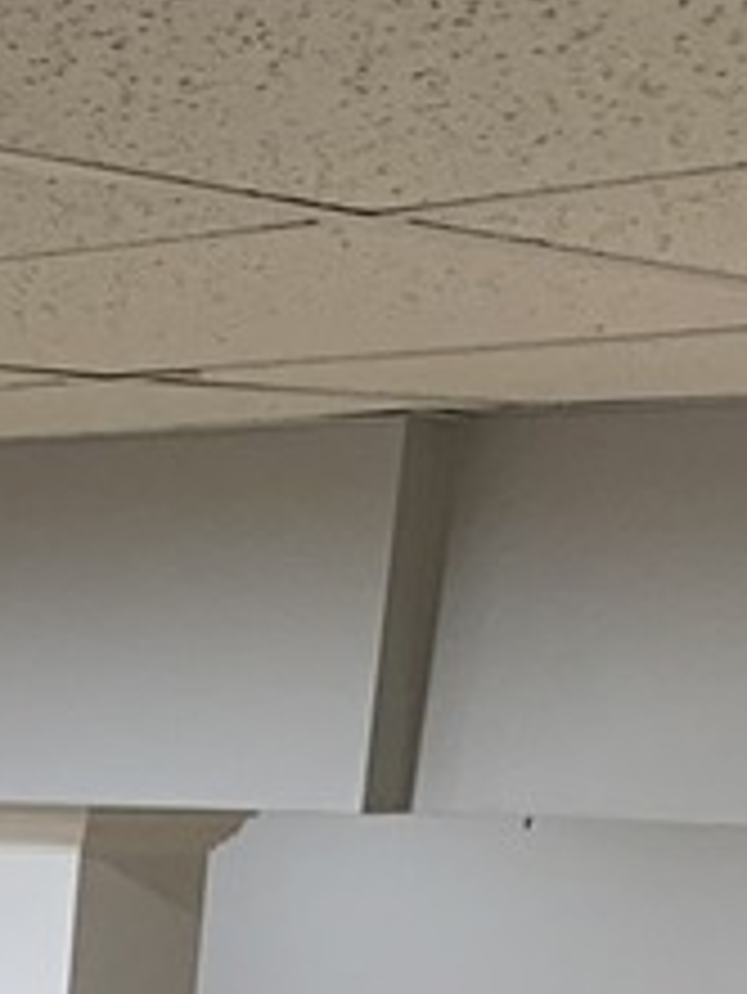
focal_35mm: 127
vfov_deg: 12.6
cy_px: 2276
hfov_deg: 10.9
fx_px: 3651
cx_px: -594
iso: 100
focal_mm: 4.25
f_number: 1.8
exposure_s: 1/60
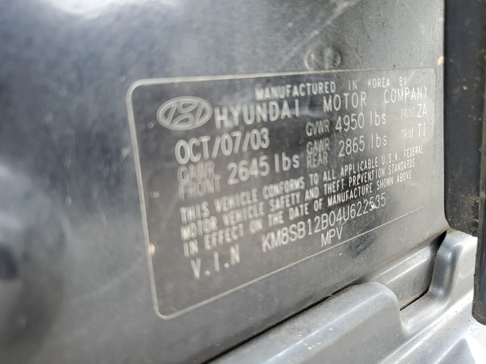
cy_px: 182
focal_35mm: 26
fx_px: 365
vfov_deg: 53.1
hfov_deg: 67.3
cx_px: 243
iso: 66
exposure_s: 1/60.2
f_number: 1.5
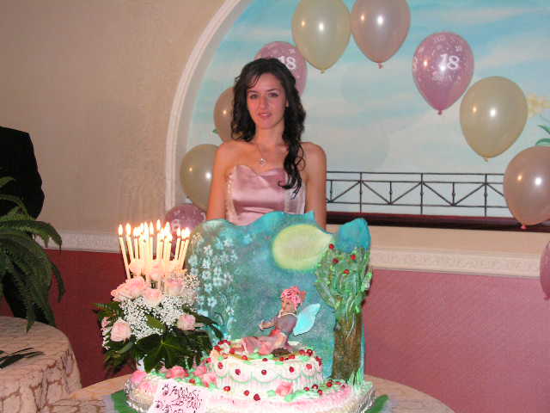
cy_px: 206
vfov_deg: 29.1
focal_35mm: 50
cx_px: 275
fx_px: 794
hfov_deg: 38.2
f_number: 3.2
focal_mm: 8.4
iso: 200
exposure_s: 1/40
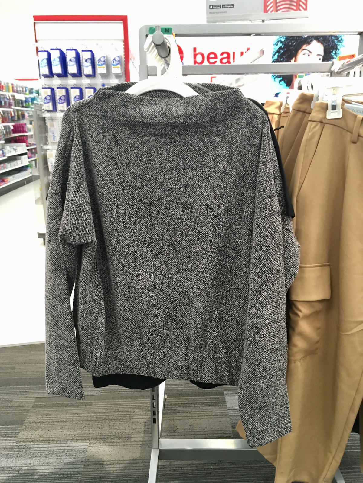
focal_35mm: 29
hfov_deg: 48.2
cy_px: 242
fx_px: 405
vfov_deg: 61.7
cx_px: 182
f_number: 2.2
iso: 125
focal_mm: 4.15
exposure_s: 1/30
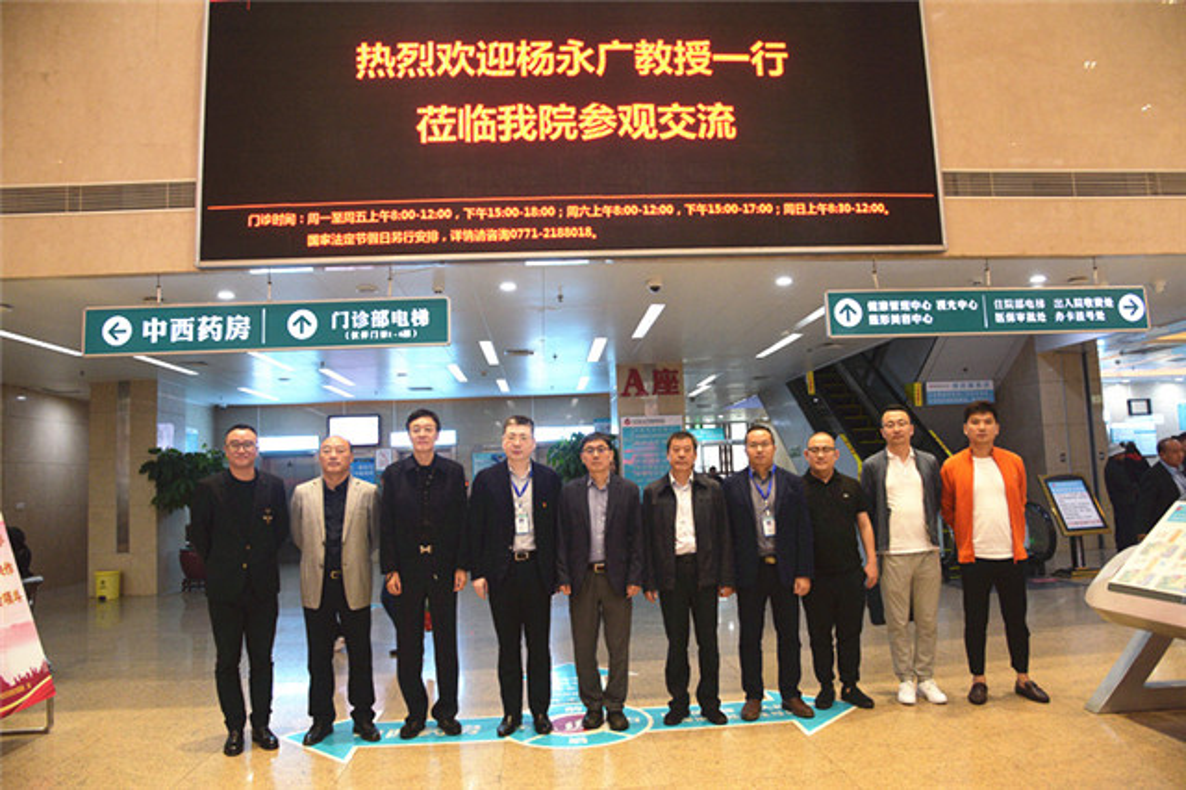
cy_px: 395
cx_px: 593
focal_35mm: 24
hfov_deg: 73.8
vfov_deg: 53.1
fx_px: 790
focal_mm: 24
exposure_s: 1/60
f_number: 5.6
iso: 1600
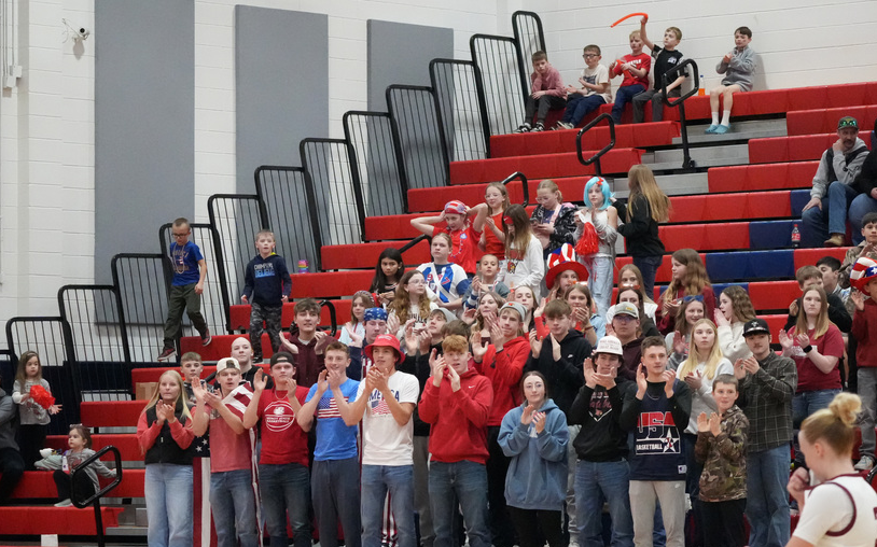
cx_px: 486
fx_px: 3265
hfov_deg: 15.3
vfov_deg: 9.6
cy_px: 325
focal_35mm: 137
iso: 10000
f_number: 5
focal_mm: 71
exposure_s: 1/500
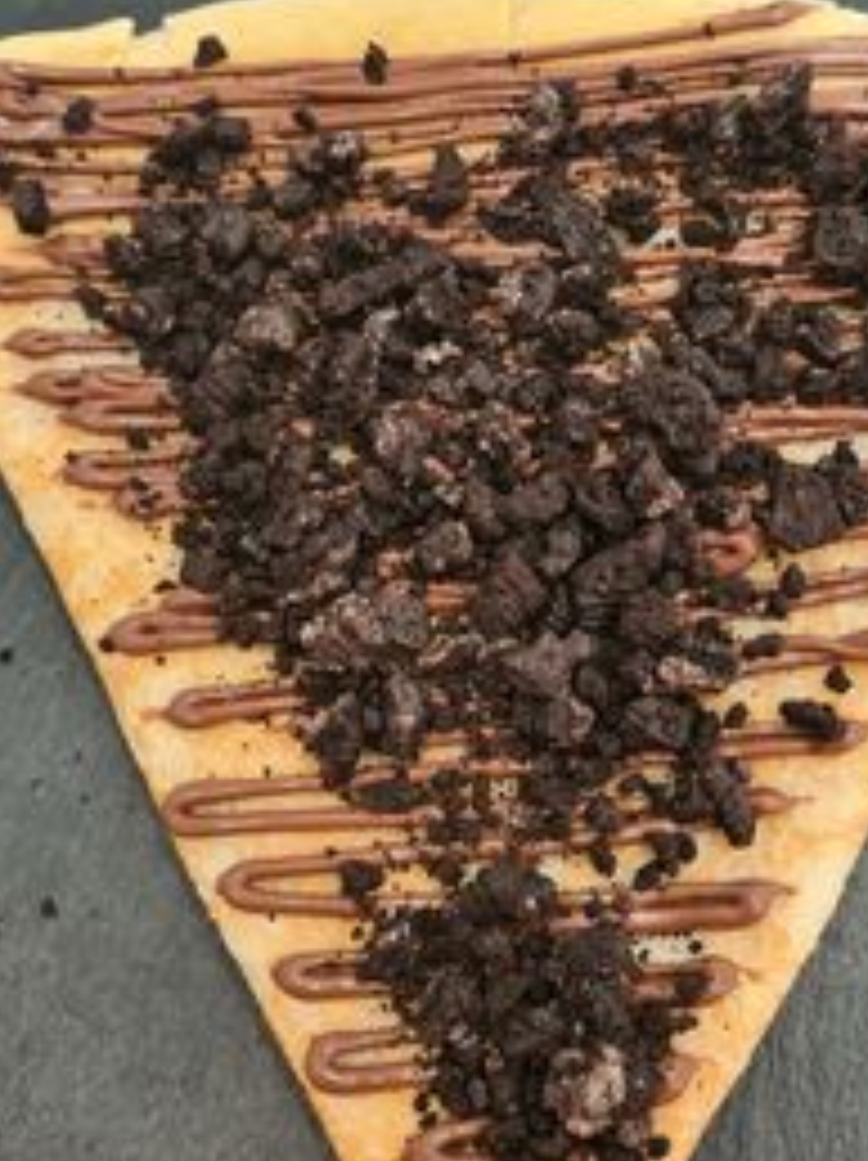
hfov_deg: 33.5
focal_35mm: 43
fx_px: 1440
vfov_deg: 43.9
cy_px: 585
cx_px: 499
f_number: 1.8
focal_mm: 5.4
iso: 320
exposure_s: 1/50
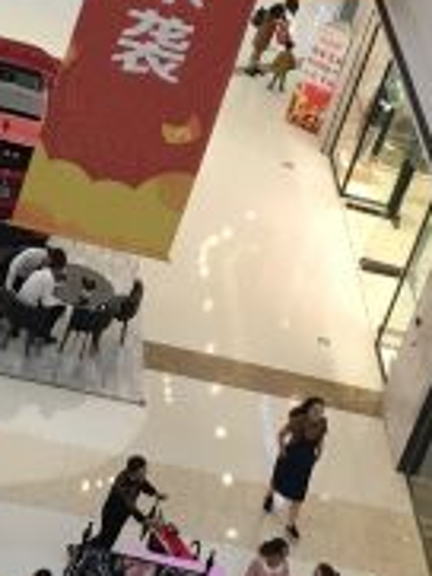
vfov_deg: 17.3
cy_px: 51
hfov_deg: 13.2
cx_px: 284
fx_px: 1861
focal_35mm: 112
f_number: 2.2
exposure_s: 1/33
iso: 32
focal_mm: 4.15
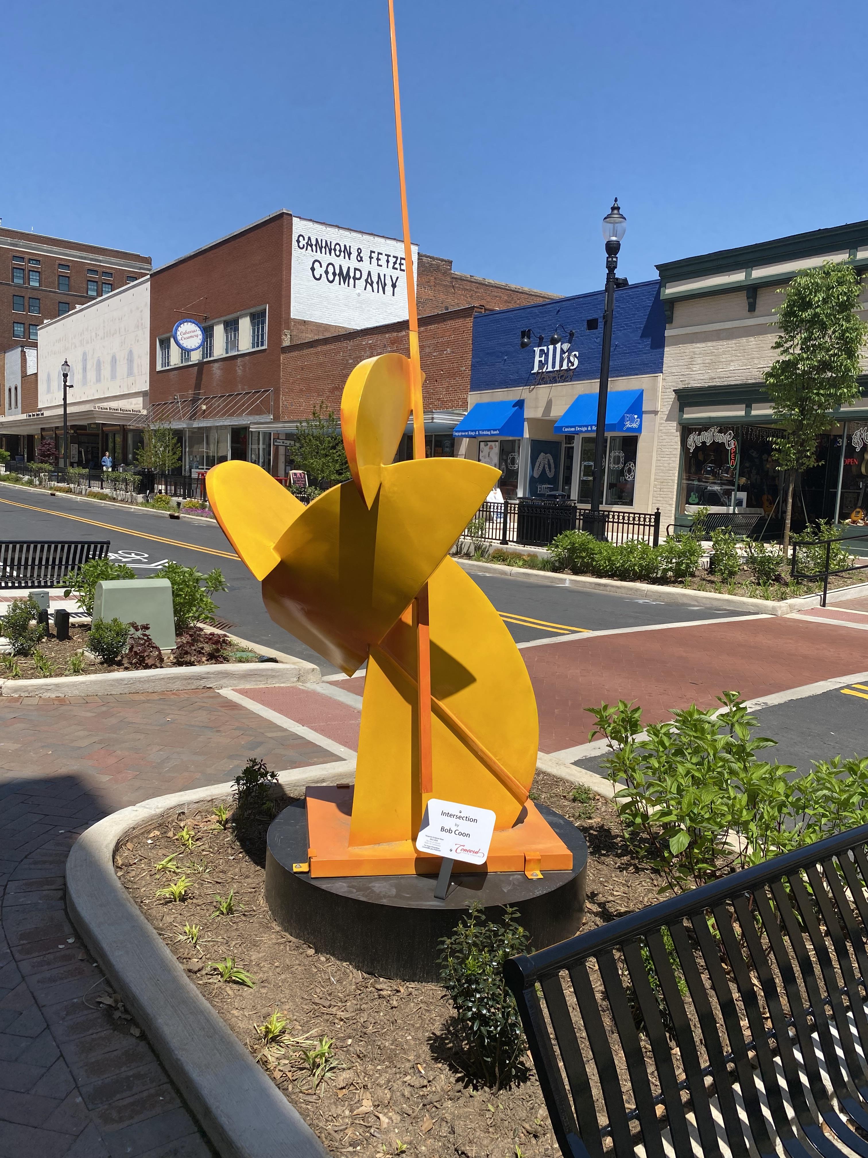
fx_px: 869
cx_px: 434
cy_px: 579
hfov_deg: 53.1
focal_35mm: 26
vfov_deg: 67.3
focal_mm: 4.25
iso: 32
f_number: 1.8
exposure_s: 1/3125
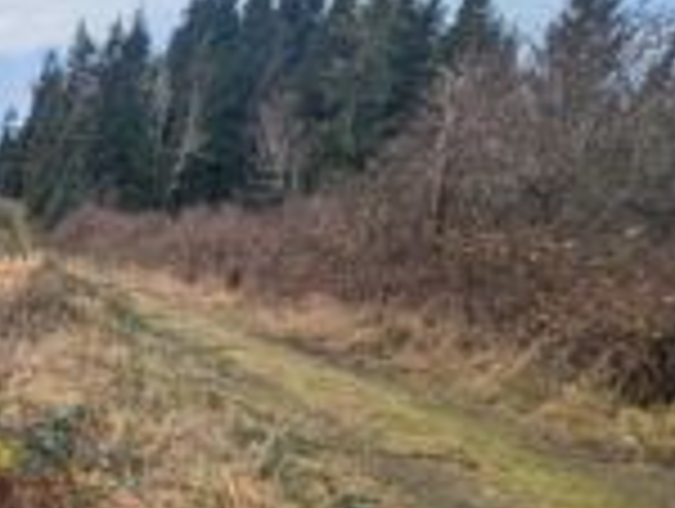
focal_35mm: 32
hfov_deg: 45.2
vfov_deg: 41.6
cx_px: -40
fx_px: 625
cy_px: 434
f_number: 1.95
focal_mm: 2.23
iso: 34
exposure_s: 1/866
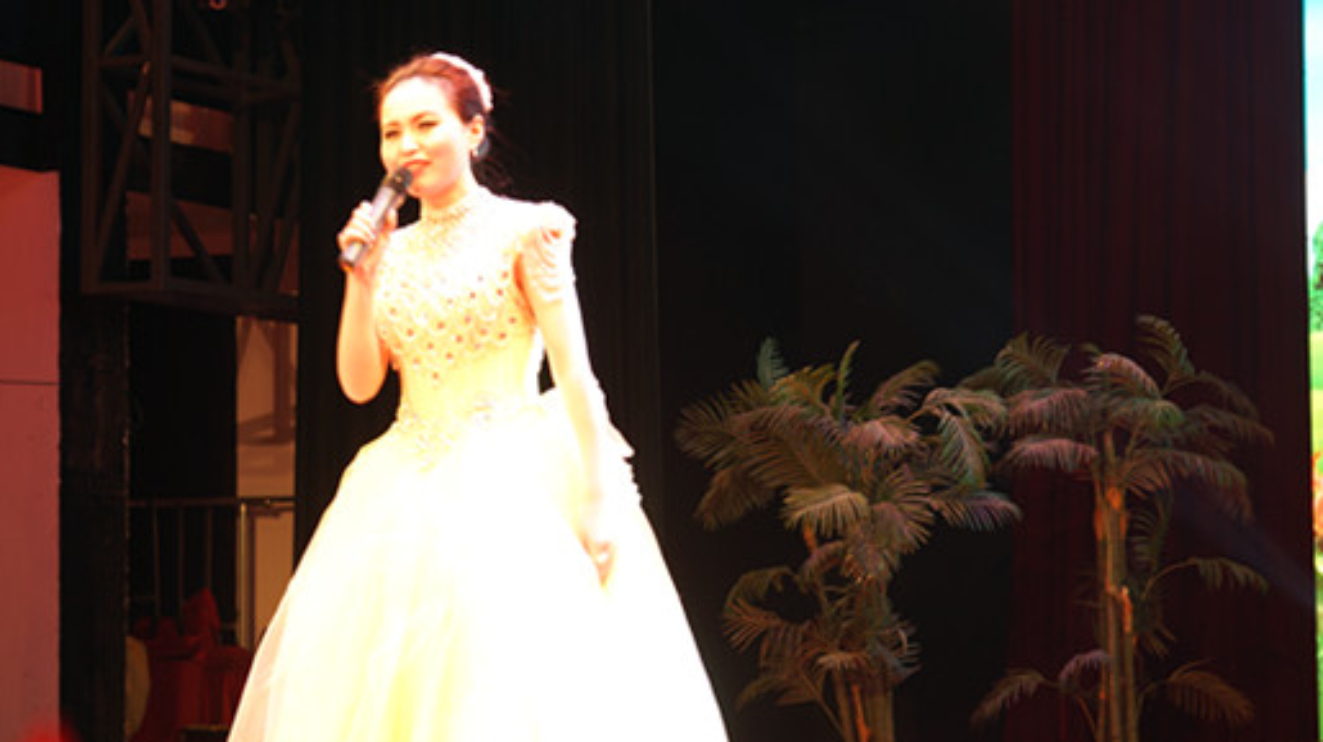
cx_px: 470
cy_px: 358
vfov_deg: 10.2
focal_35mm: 119
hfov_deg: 18.0
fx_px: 4172
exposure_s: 1/6
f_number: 2.8
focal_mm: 50
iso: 50
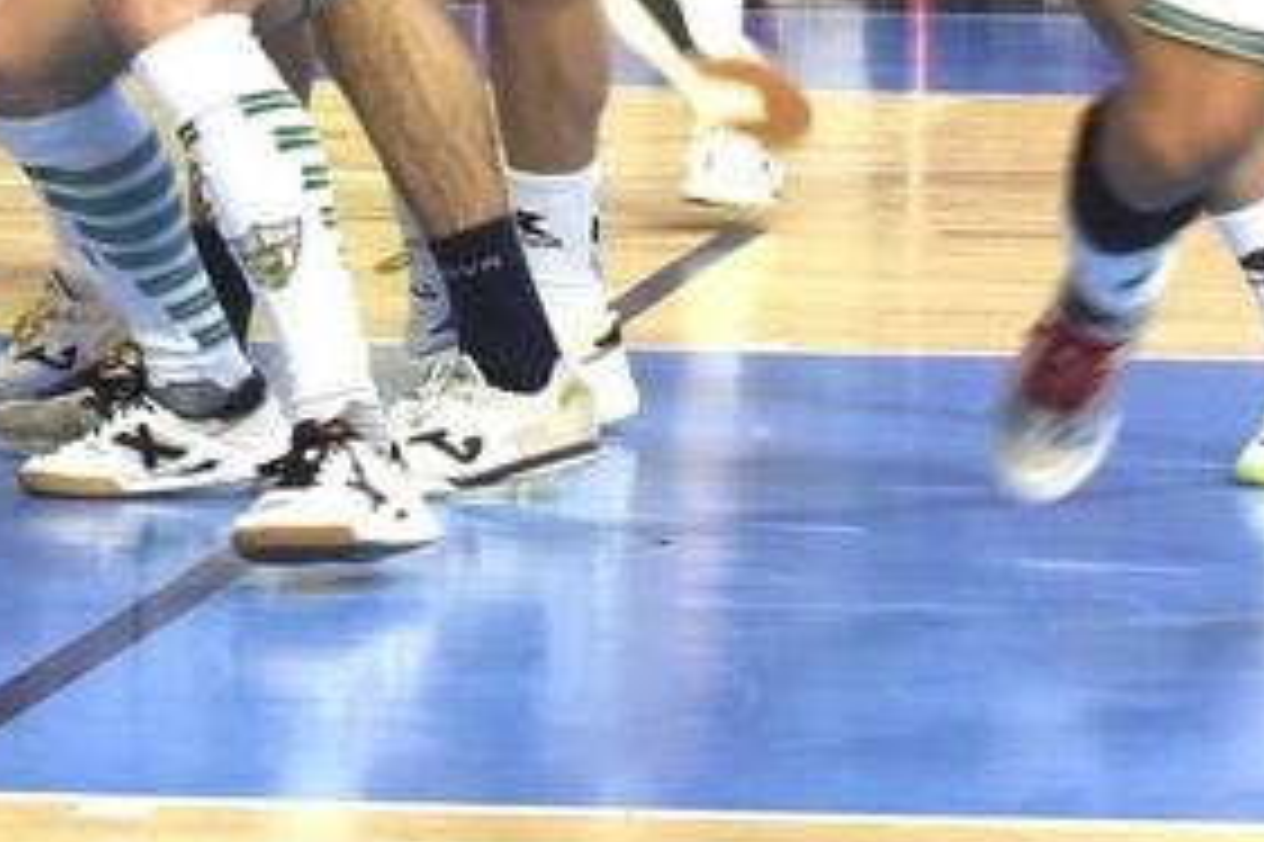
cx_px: -346
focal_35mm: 399
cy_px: -783
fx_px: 14001
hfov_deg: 5.1
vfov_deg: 3.4
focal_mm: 70
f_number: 6.3
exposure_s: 1/160
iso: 2000
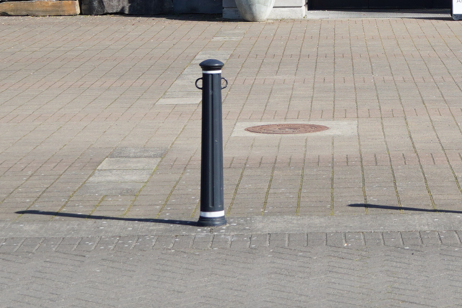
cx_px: 440
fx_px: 2016
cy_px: -185
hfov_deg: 12.9
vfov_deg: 8.5
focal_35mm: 157
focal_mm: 30
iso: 100
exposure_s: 1/500
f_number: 4.5
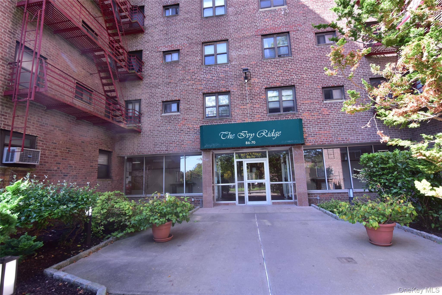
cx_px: 221
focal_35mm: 16
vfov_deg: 73.7
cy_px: 148
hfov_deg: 96.7
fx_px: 196
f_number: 8
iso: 800
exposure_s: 1/250
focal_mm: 16
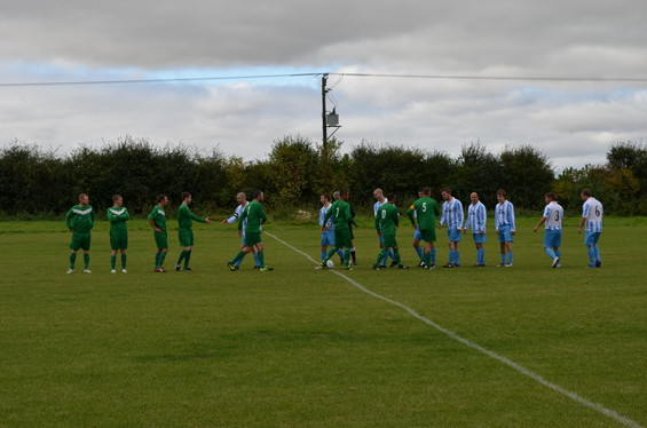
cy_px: 214
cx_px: 324
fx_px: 1479
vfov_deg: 16.5
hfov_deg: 24.7
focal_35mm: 82
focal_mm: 55
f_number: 8
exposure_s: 1/200
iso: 100
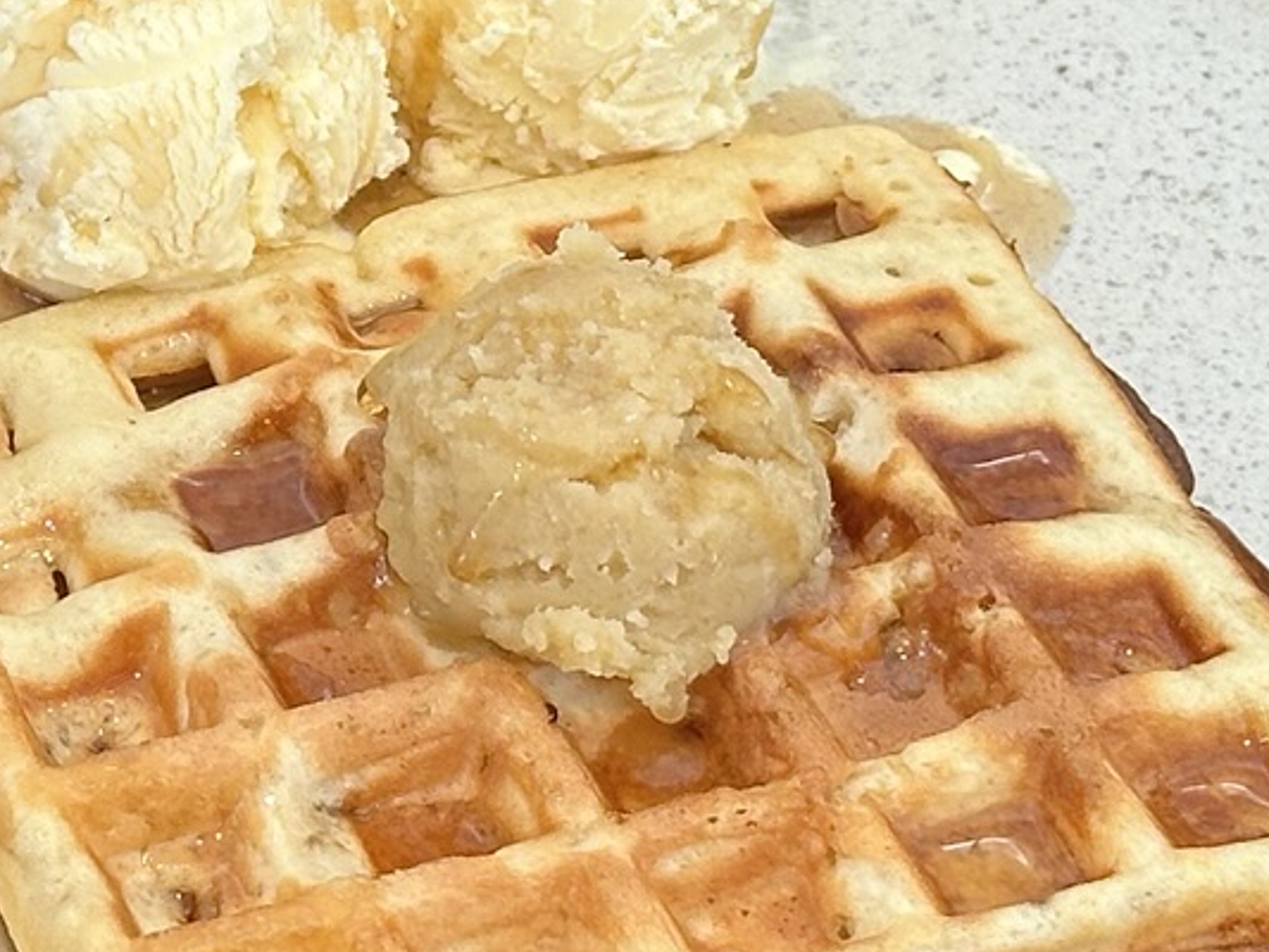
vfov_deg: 8.2
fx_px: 6600
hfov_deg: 10.9
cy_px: 114
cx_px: 236
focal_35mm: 180
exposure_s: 1/100
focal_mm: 6.86
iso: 50
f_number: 1.78
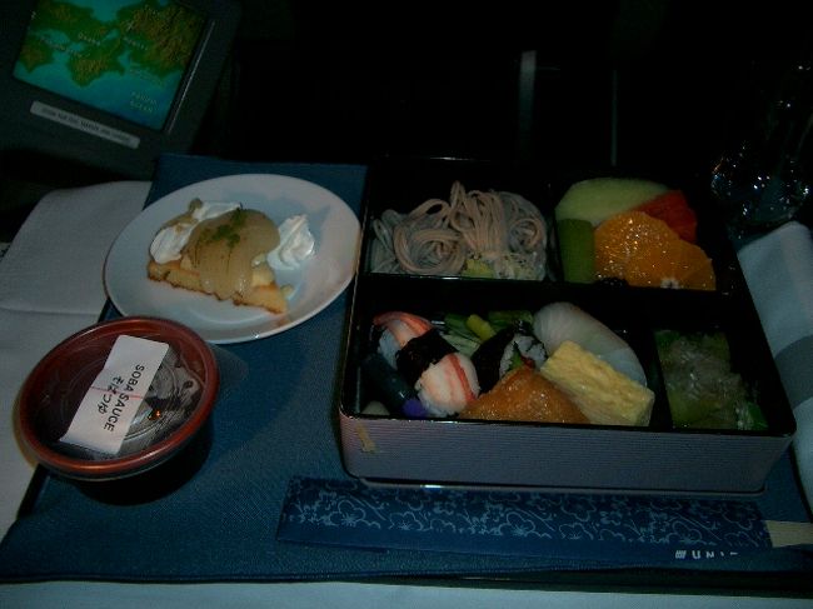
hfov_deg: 52.6
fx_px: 822
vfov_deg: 40.7
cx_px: 406
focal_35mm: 35
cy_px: 304
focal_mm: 5.8
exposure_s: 1/40
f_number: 2.6
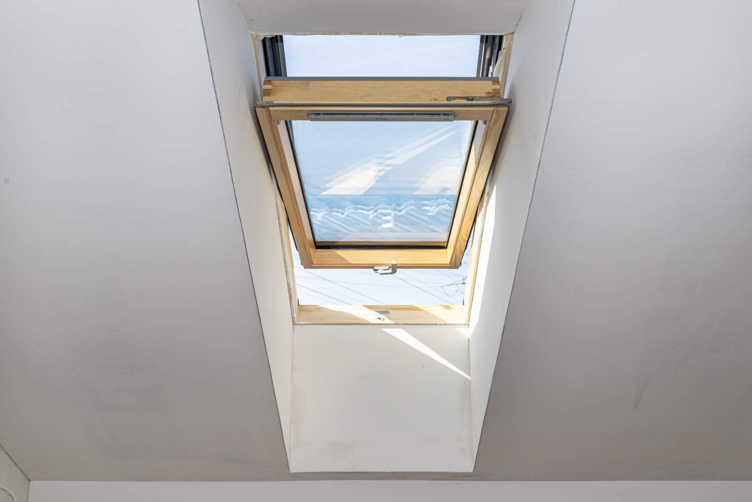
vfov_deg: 37.9
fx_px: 731
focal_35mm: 35
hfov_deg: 54.4
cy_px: 251
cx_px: 376
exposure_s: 1/160
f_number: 8
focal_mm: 35
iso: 100
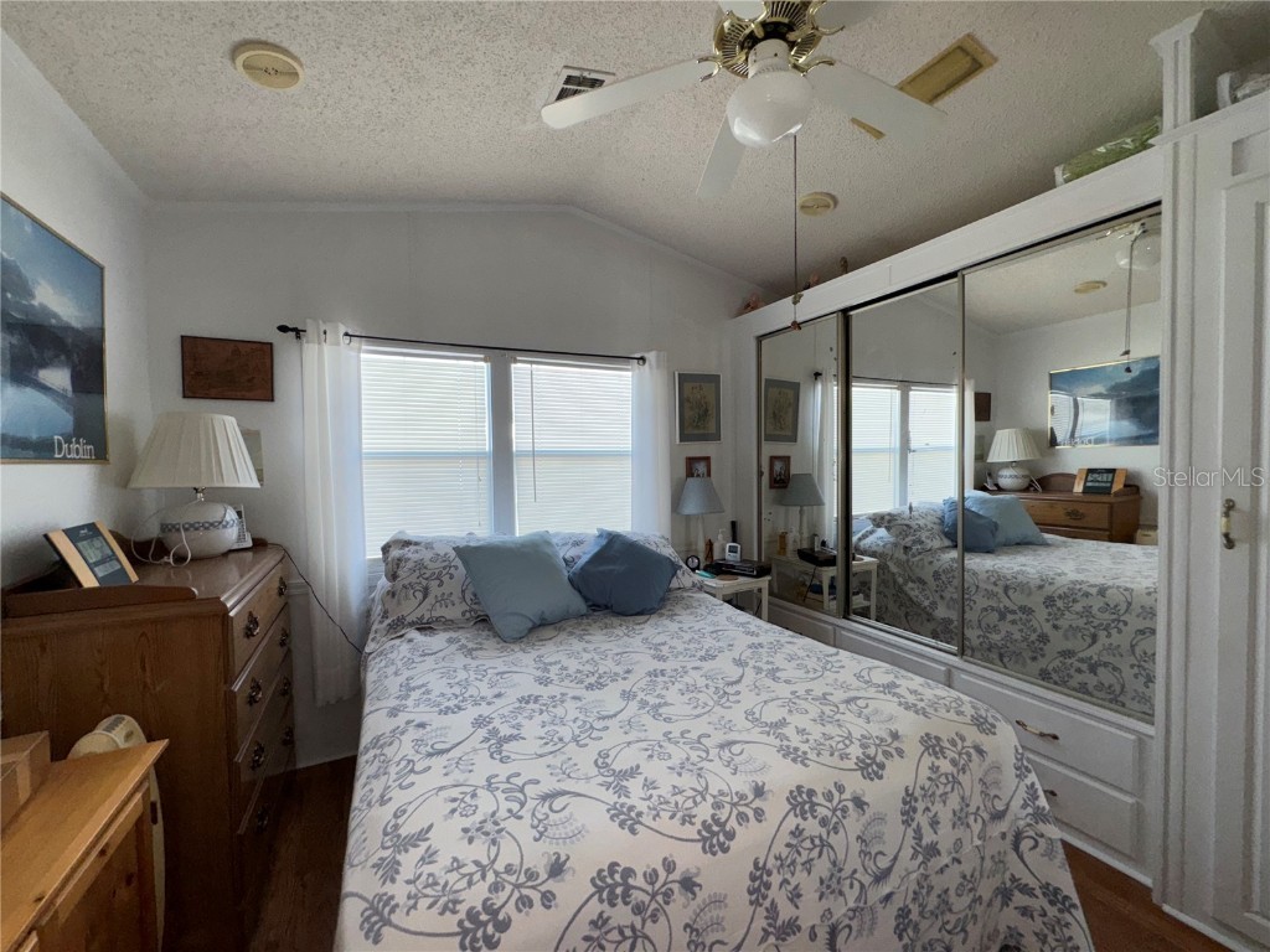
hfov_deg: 102.1
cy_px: 476
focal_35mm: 14
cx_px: 635
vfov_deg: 85.7
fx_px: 514
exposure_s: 1/122
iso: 64
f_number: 2.2
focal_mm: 2.22
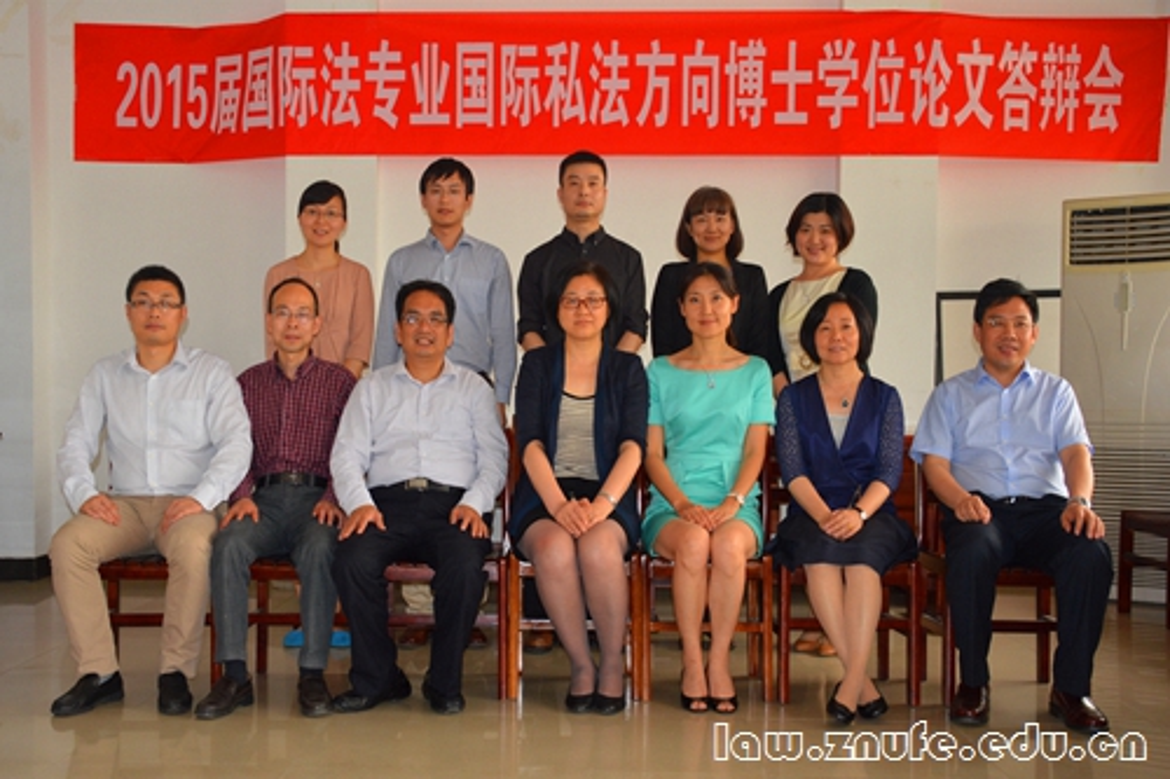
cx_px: 585
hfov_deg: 49.6
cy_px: 390
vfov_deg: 34.2
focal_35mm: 39
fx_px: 1267
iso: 450
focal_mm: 26
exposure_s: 1/60
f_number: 4
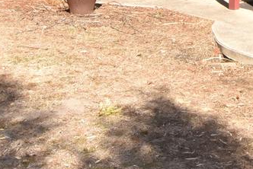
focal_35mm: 78
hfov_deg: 23.3
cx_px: 322
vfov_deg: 15.2
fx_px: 549
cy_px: -136
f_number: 22
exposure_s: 1/200
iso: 800
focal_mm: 12
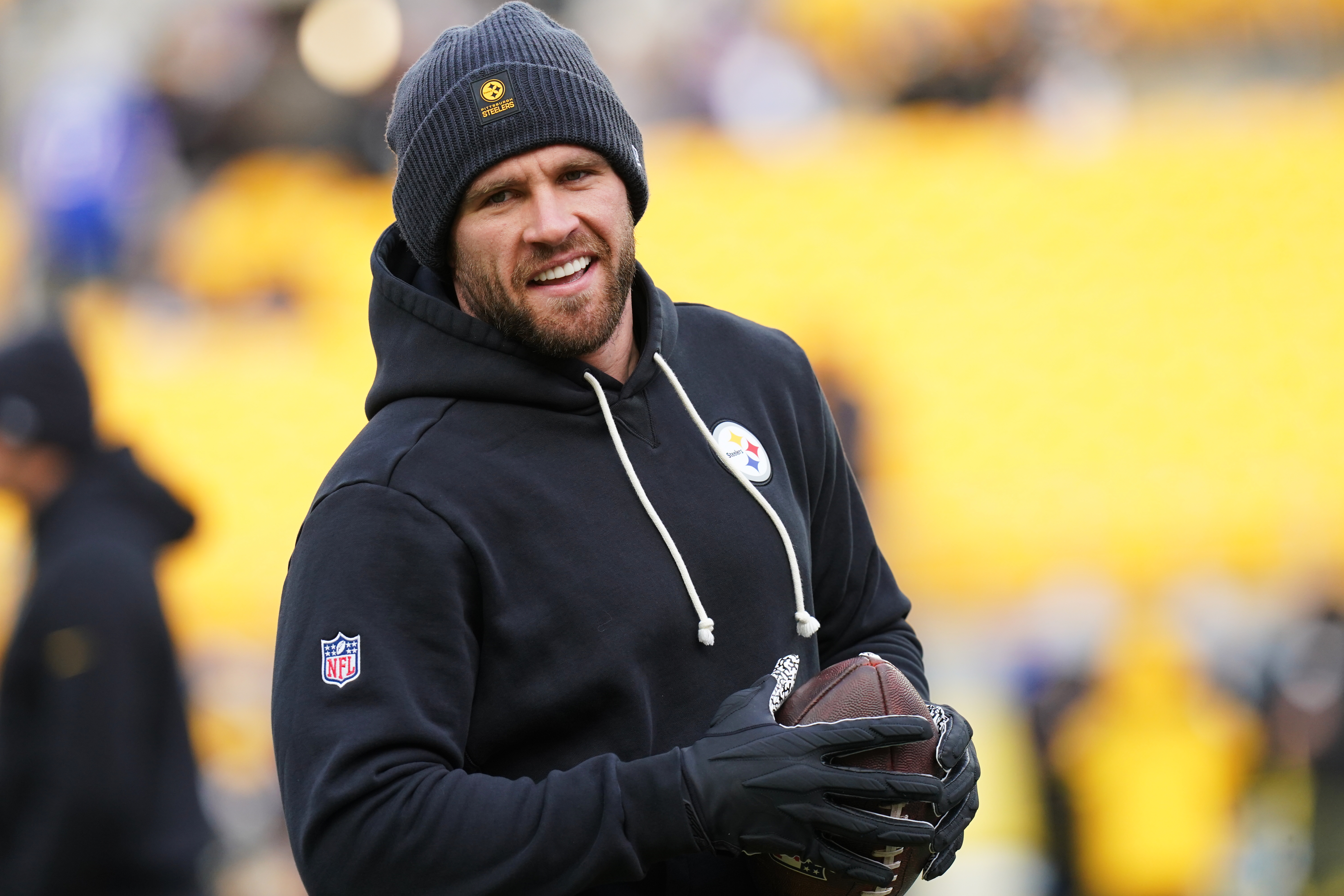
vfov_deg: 3.4
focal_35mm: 400
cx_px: 672
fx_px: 14932
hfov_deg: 5.2
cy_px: 448
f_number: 4
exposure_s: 1/2000
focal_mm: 400
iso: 1250
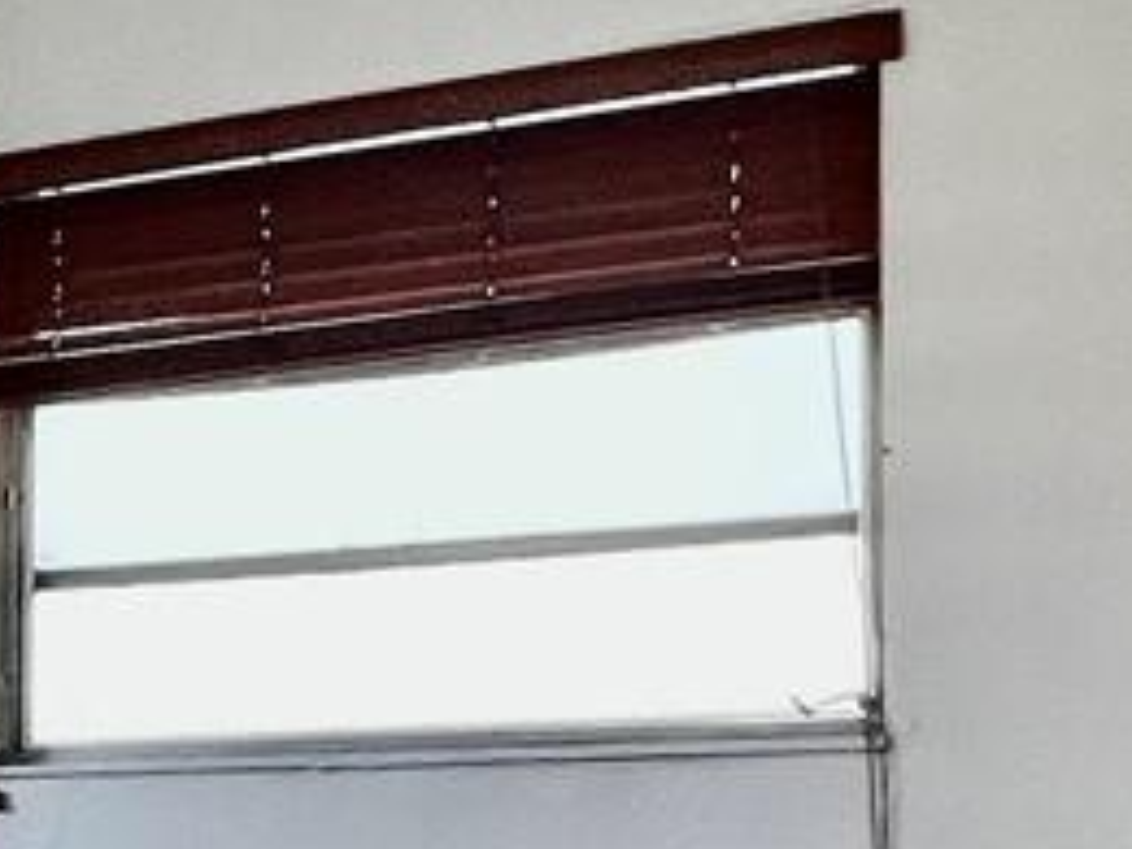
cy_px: 823
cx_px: -344
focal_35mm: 80
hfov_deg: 21.9
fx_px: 2616
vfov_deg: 18.0
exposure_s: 1/120
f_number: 1.8
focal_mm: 1.57
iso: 80
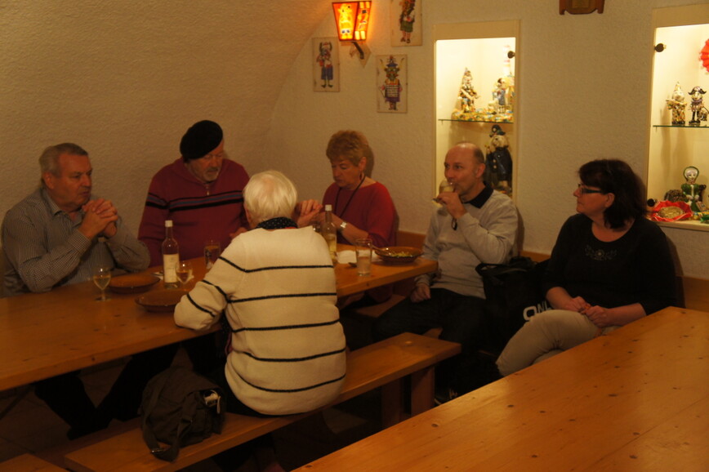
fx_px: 915
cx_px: 354
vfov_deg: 28.9
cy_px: 236
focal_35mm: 46
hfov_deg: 42.3
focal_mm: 31
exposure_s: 1/50
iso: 1000
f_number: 4.5
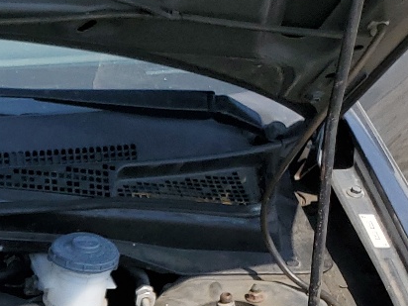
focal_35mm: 101
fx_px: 1190
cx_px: -261
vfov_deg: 13.5
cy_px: 500
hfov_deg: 17.0
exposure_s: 1/2500
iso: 50
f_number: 1.5
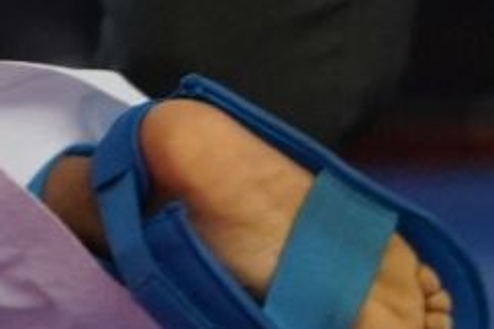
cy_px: -873
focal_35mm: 1489
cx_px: -531
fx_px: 20418
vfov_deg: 0.9
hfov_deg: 1.4
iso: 2500
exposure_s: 1/1000
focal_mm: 200
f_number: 2.8
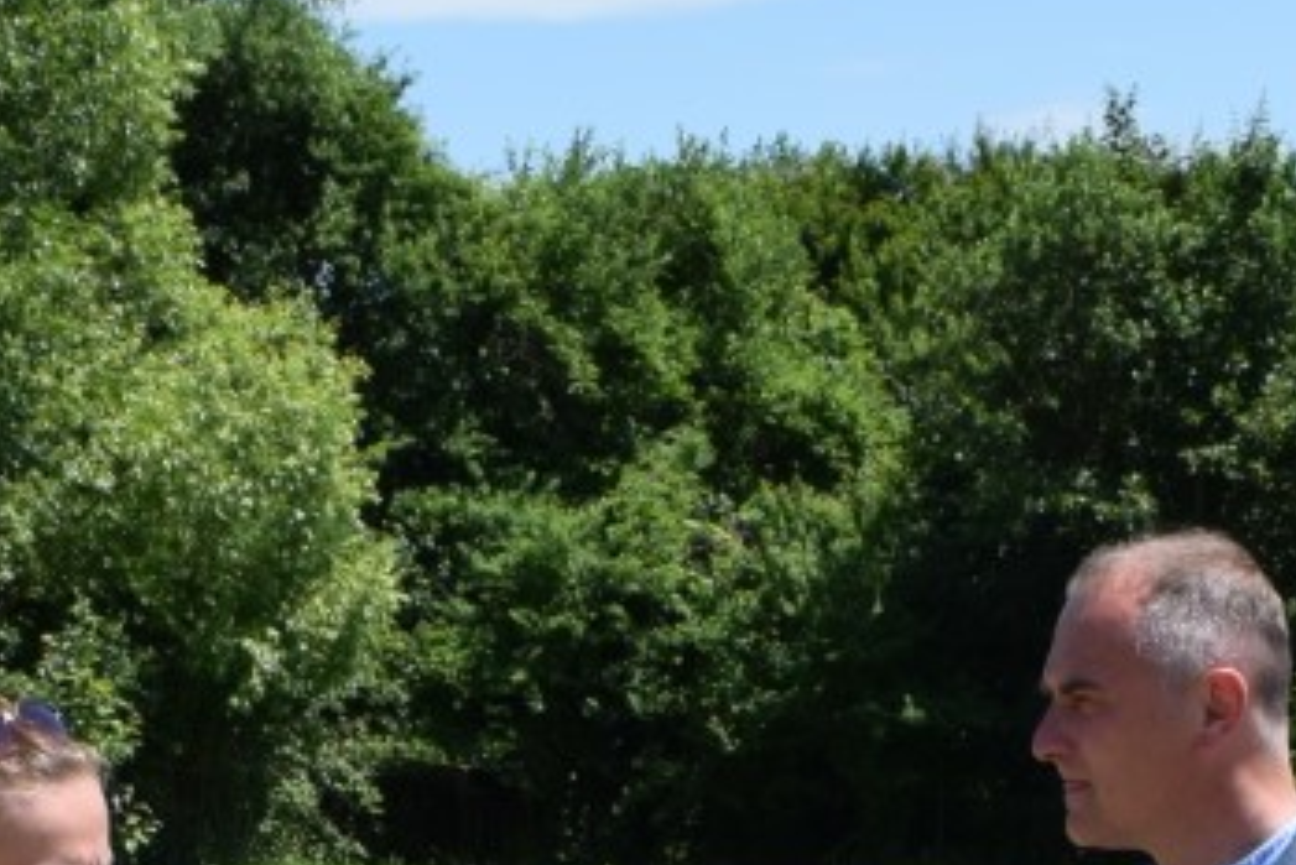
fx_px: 5510
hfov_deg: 13.4
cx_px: 802
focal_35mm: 153
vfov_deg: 8.5
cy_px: 1715
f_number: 10
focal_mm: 22
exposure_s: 1/400
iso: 200
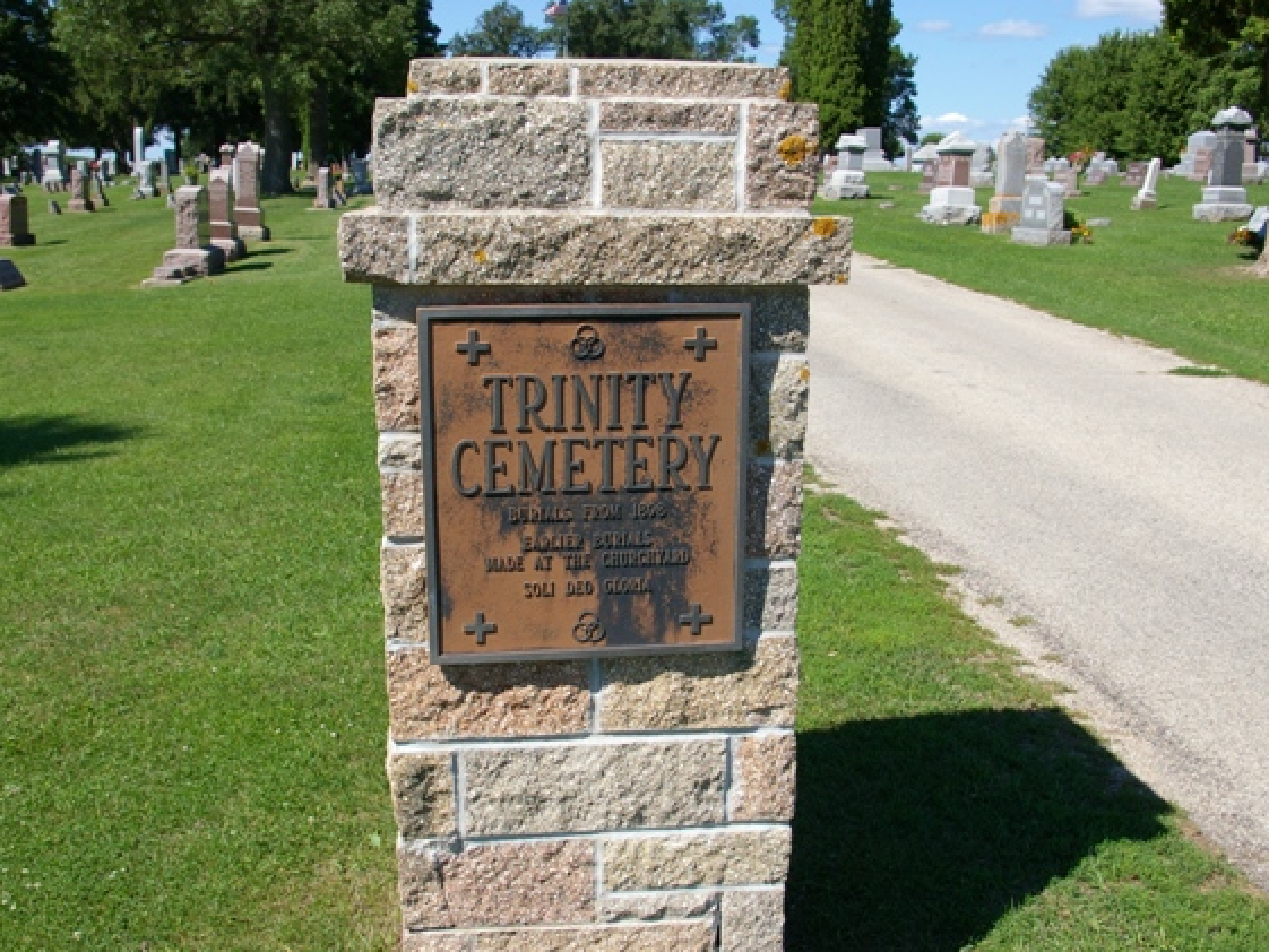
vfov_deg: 41.2
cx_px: 593
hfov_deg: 53.2
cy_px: 477
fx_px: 1267
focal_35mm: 35
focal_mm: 21
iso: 200
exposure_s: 1/350
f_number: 8
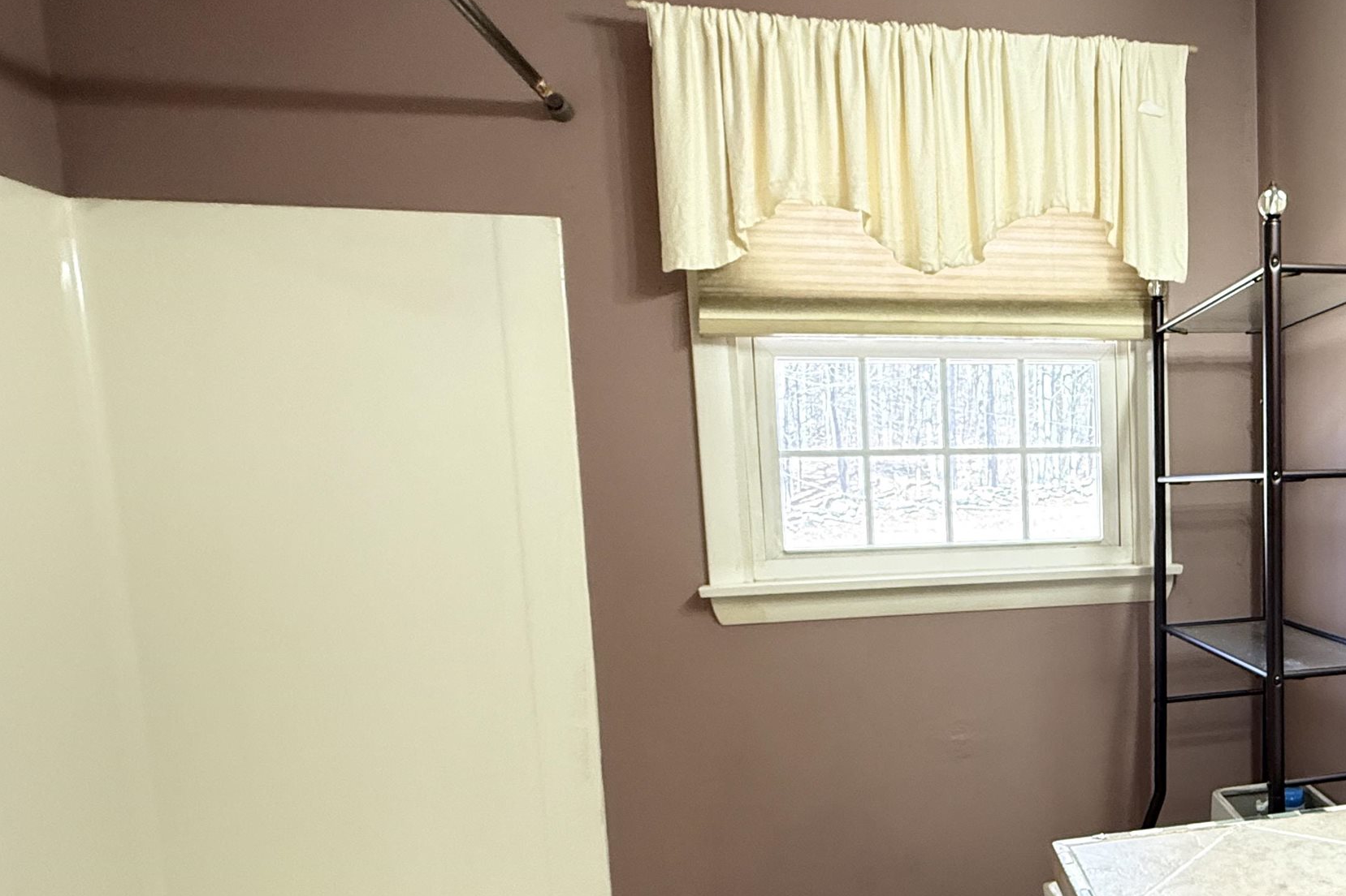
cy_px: 574
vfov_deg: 47.4
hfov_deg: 60.3
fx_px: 1009
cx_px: 1130
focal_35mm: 27
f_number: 2.2
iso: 400
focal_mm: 2.22
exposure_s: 1/60
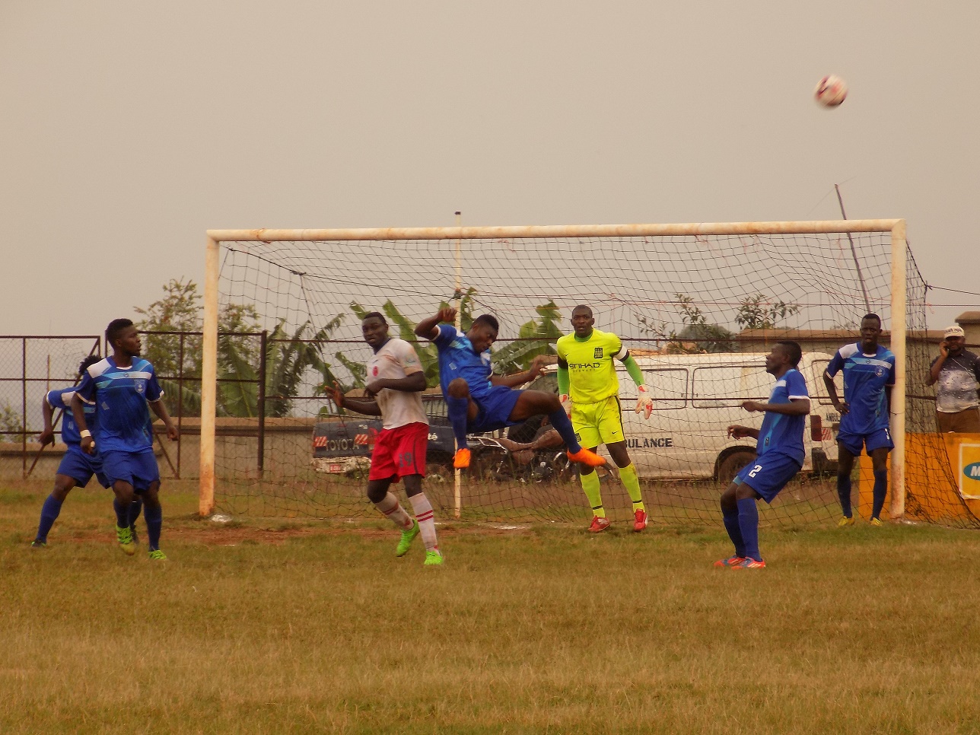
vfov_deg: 5.3
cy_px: 368
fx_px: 7927
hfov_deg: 7.1
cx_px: 490
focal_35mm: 280
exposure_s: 1/160
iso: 80
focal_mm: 49.7
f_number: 5.8
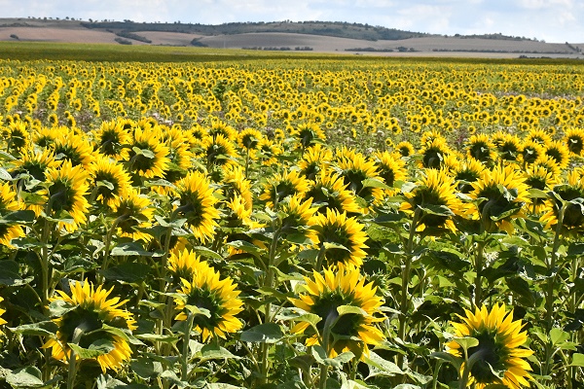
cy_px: 194
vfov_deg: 17.5
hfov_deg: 26.0
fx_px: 1265
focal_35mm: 78
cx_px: 292
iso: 3200
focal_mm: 52
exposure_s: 1/5000
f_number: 16
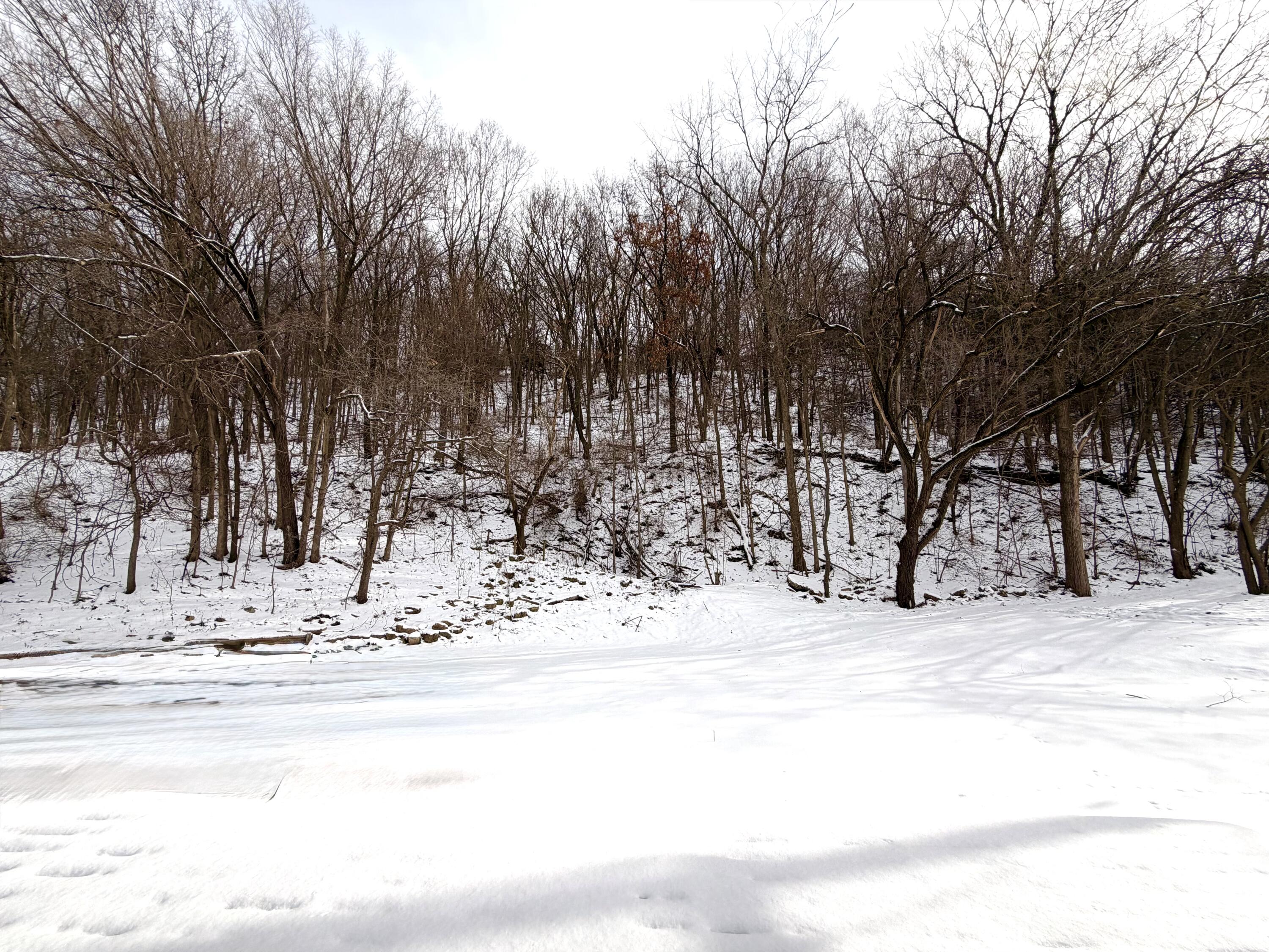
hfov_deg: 102.1
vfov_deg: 85.7
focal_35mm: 14
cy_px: 476
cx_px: 634
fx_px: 513
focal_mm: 2.22
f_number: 2.2
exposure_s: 1/942
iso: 20
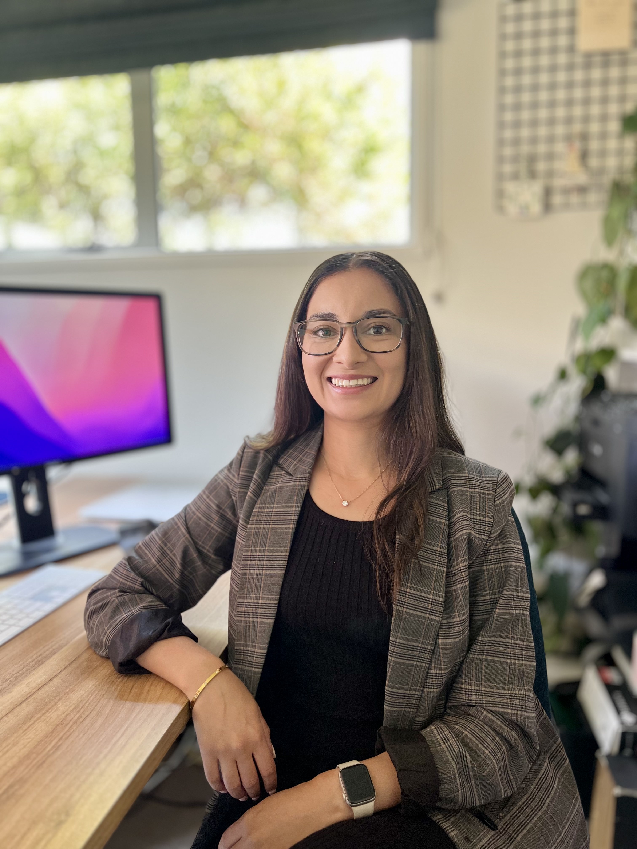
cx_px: 318
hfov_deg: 53.1
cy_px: 424
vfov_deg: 67.3
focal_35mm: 26
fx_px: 638
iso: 160
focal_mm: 5.7
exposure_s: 1/60
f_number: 1.5
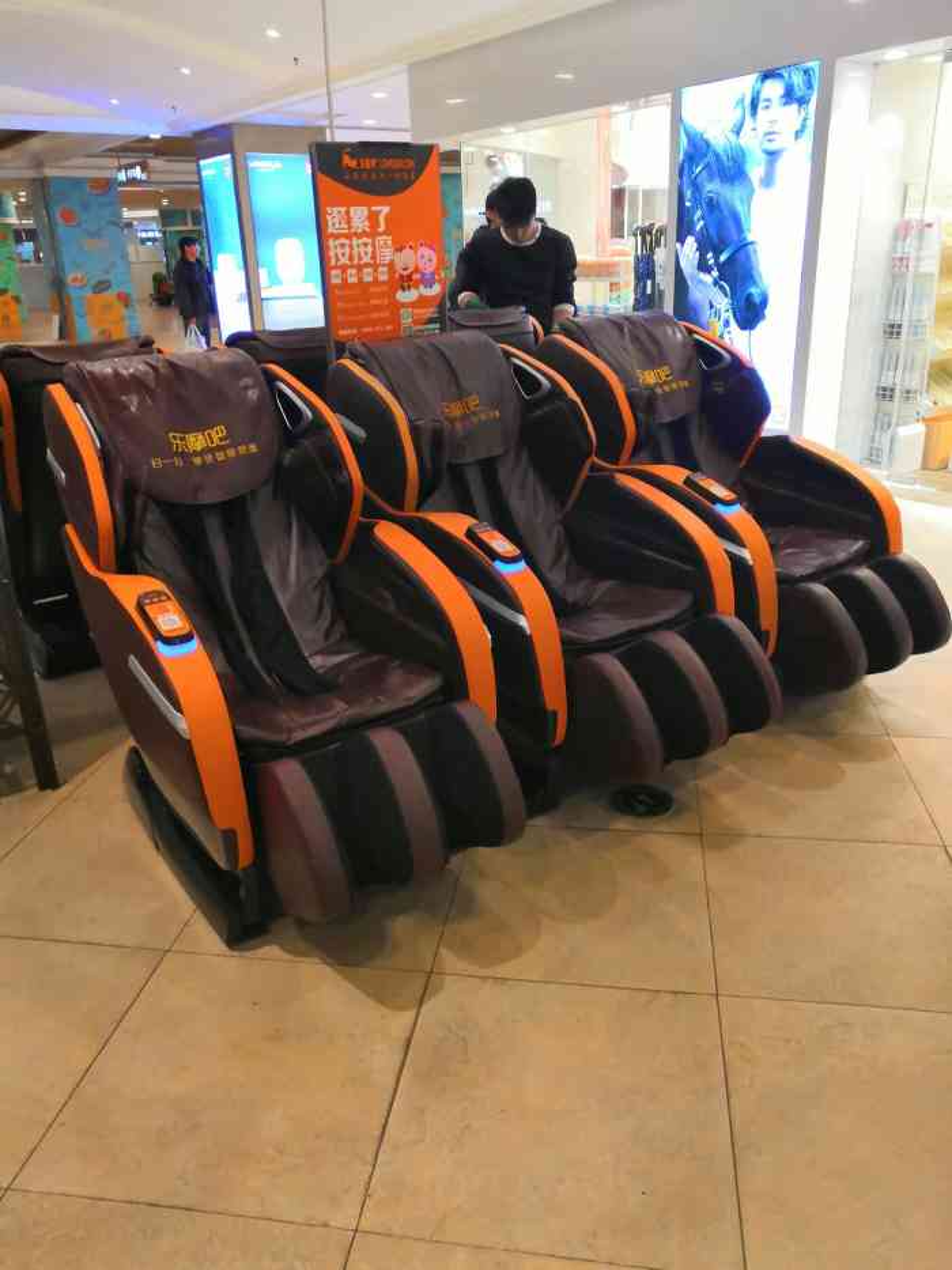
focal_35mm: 27
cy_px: 635
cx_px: 476
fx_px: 991
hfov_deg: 51.3
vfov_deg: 65.3
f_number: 1.8
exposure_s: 1/100
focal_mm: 3.95
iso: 500
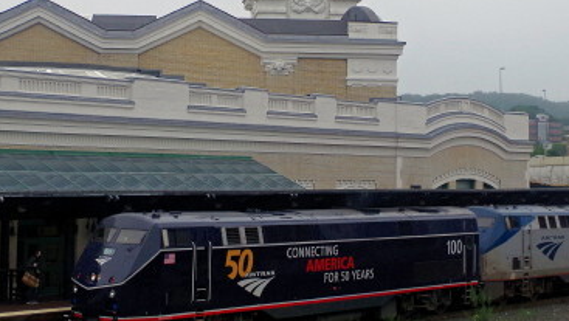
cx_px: 234
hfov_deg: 28.2
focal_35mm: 75
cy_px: 66
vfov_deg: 16.0
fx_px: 1132
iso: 400
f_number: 5
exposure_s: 1/1000
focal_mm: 21.25
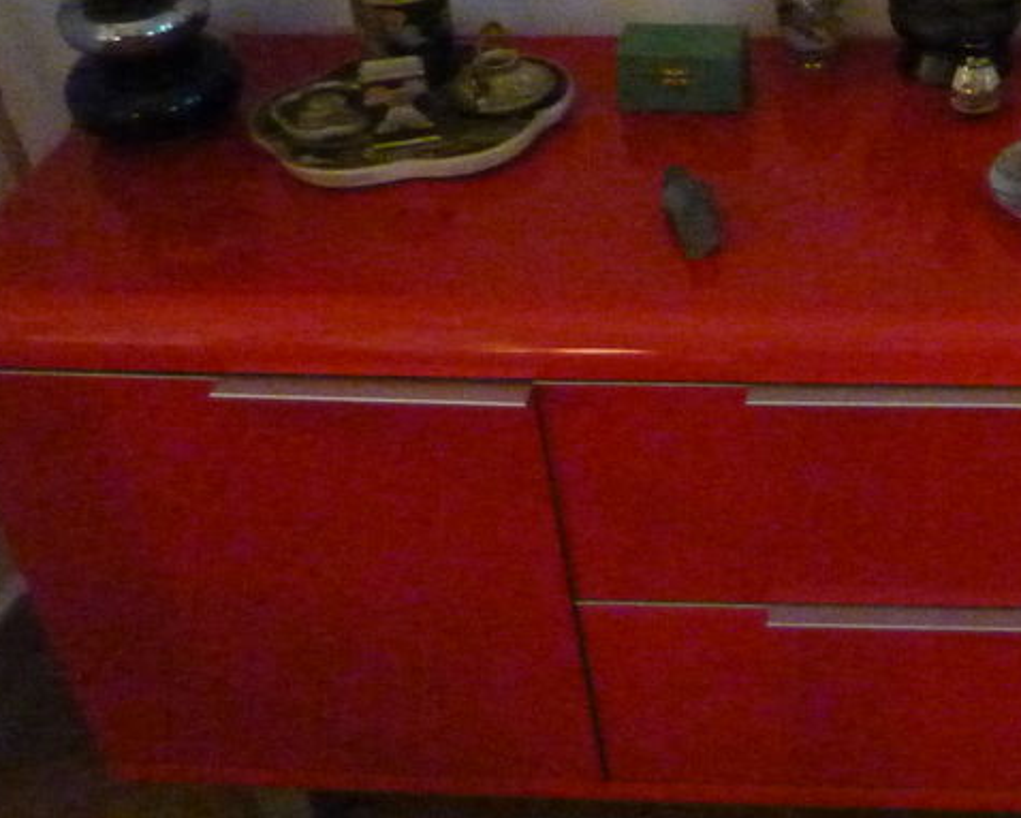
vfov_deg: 29.6
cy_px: 288
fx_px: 1542
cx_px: 916
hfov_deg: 34.6
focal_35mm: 51
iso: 1600
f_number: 2.8
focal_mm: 4.5
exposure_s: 1/15
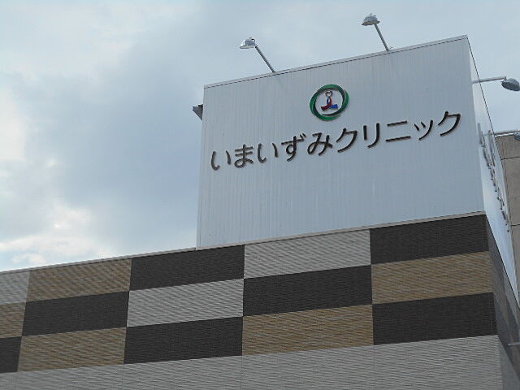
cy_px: 195
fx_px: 871
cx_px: 260
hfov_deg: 33.2
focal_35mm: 58
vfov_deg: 25.2
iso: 80
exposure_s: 1/500
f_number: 4.9
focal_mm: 10
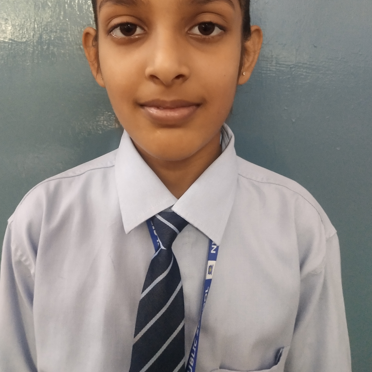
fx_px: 438
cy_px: 136
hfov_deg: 46.0
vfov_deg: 45.6
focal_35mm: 36
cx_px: 184
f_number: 1.8
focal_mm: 3.95
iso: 1168
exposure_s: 1/16.7
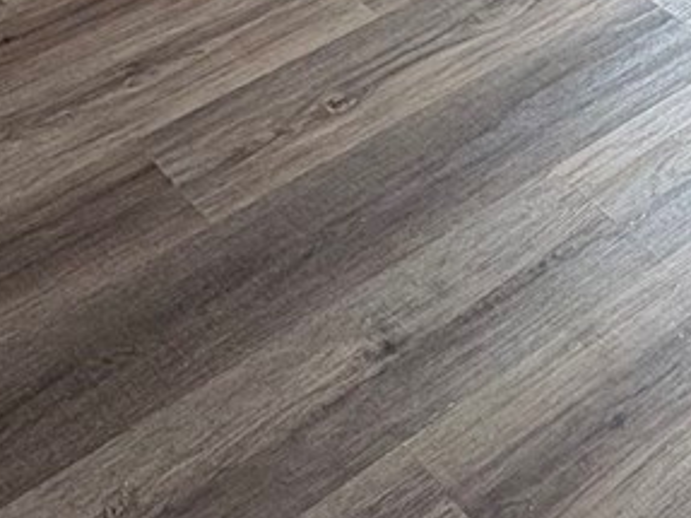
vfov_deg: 14.3
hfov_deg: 24.7
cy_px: -634
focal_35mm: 78
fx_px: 1556
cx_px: 154
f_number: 2.2
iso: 160
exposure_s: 1/120
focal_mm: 2.22
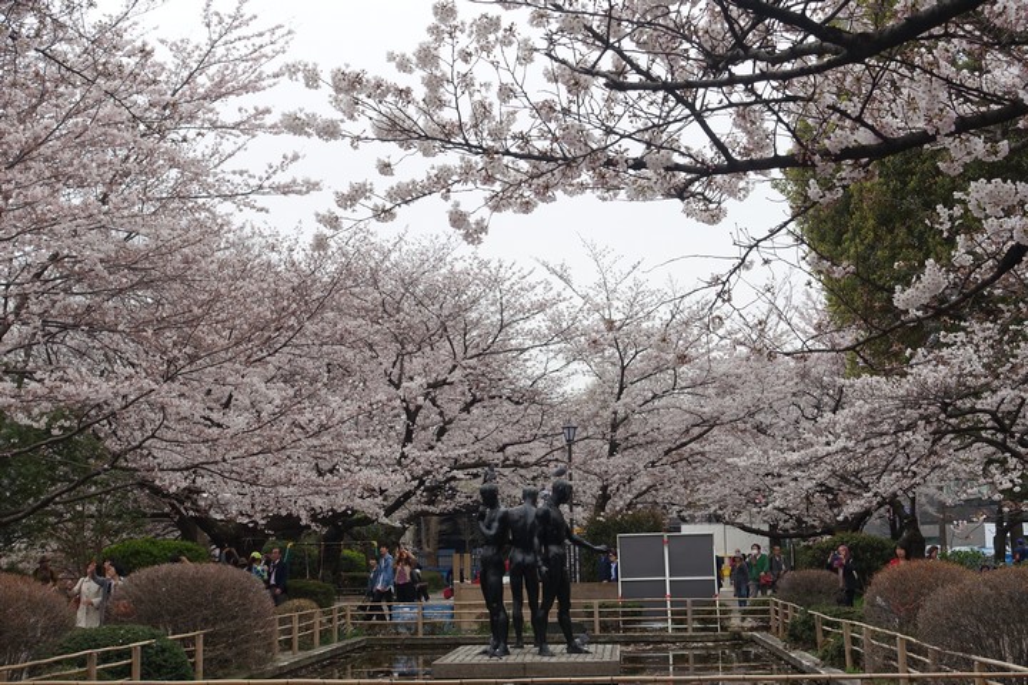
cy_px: 342
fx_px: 1513
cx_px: 514
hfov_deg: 37.5
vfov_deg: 25.5
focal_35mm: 53
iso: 125
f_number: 5.6
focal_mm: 19.29
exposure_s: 1/80
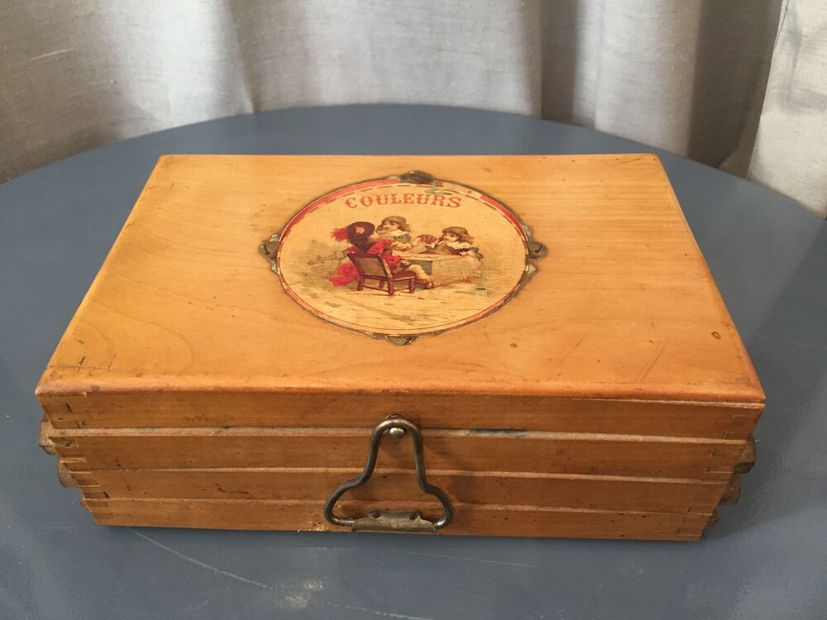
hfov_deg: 61.7
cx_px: 414
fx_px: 693
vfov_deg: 48.2
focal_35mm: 29
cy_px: 310
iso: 160
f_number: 2.2
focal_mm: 4.15
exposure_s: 1/33
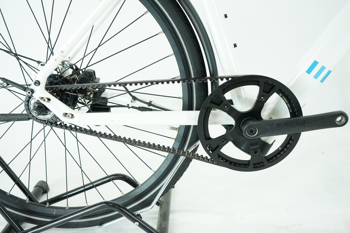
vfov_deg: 37.9
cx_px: 175
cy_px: 116
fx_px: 340
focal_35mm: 35
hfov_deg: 54.4
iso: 2500
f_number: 5.6
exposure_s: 1/200
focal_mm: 35
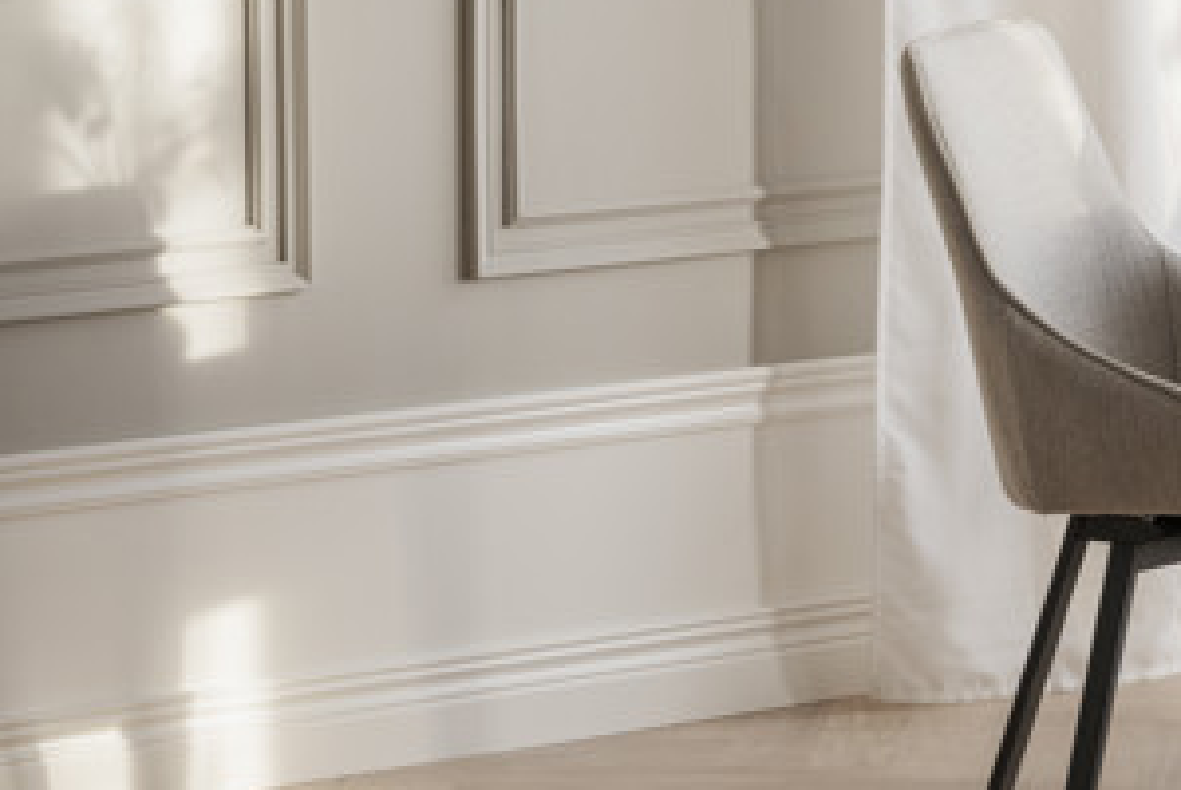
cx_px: 1465
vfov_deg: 5.9
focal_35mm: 234
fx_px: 7684
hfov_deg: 8.7
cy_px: -128
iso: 400
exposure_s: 1/100
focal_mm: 70
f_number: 4
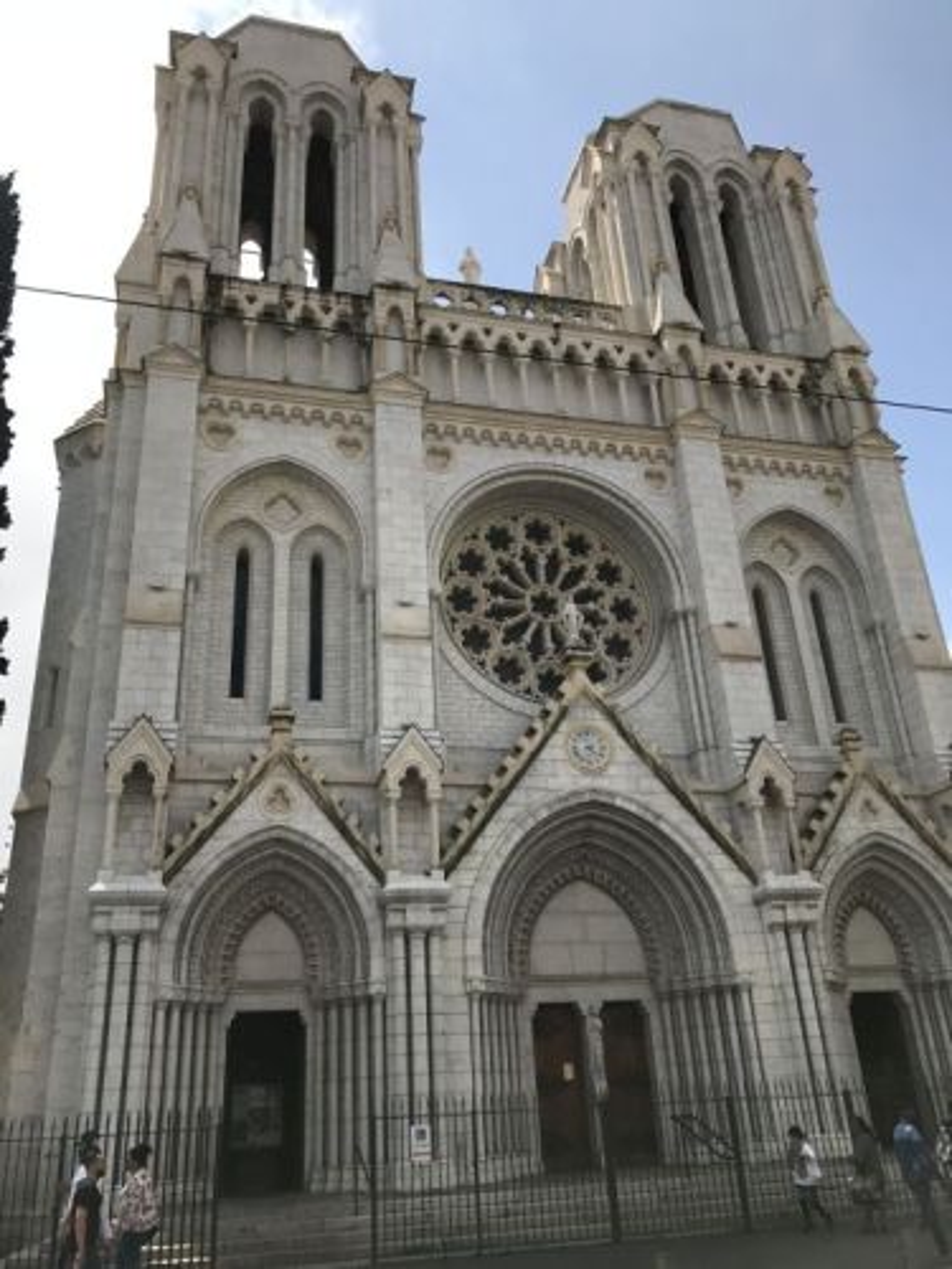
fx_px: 1027
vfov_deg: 63.4
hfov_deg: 49.7
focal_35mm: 28
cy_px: 634
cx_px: 476
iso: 20
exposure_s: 1/2660
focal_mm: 3.99
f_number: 1.8
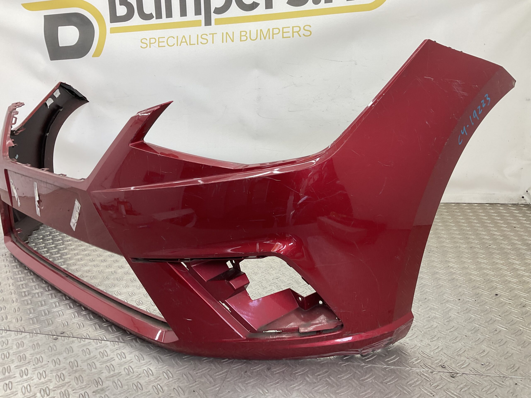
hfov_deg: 61.7
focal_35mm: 29
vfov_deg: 48.2
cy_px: 199
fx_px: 445
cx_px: 266
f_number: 1.8
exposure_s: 1/100
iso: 25
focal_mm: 3
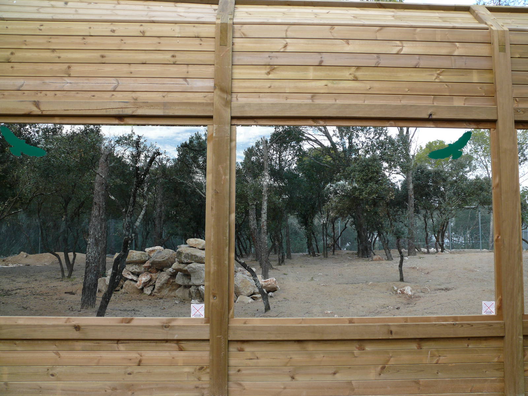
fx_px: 534
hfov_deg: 52.6
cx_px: 264
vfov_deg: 40.7
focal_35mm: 35
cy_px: 198
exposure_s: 1/125
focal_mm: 7.4
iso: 100
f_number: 4
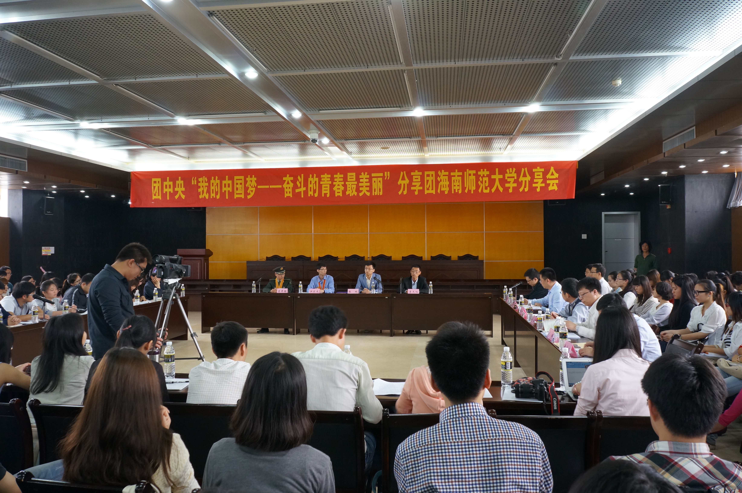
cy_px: 246
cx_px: 371
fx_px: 556
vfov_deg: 47.8
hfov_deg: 67.4
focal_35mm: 27
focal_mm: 18
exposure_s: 1/15
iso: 800
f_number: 7.1
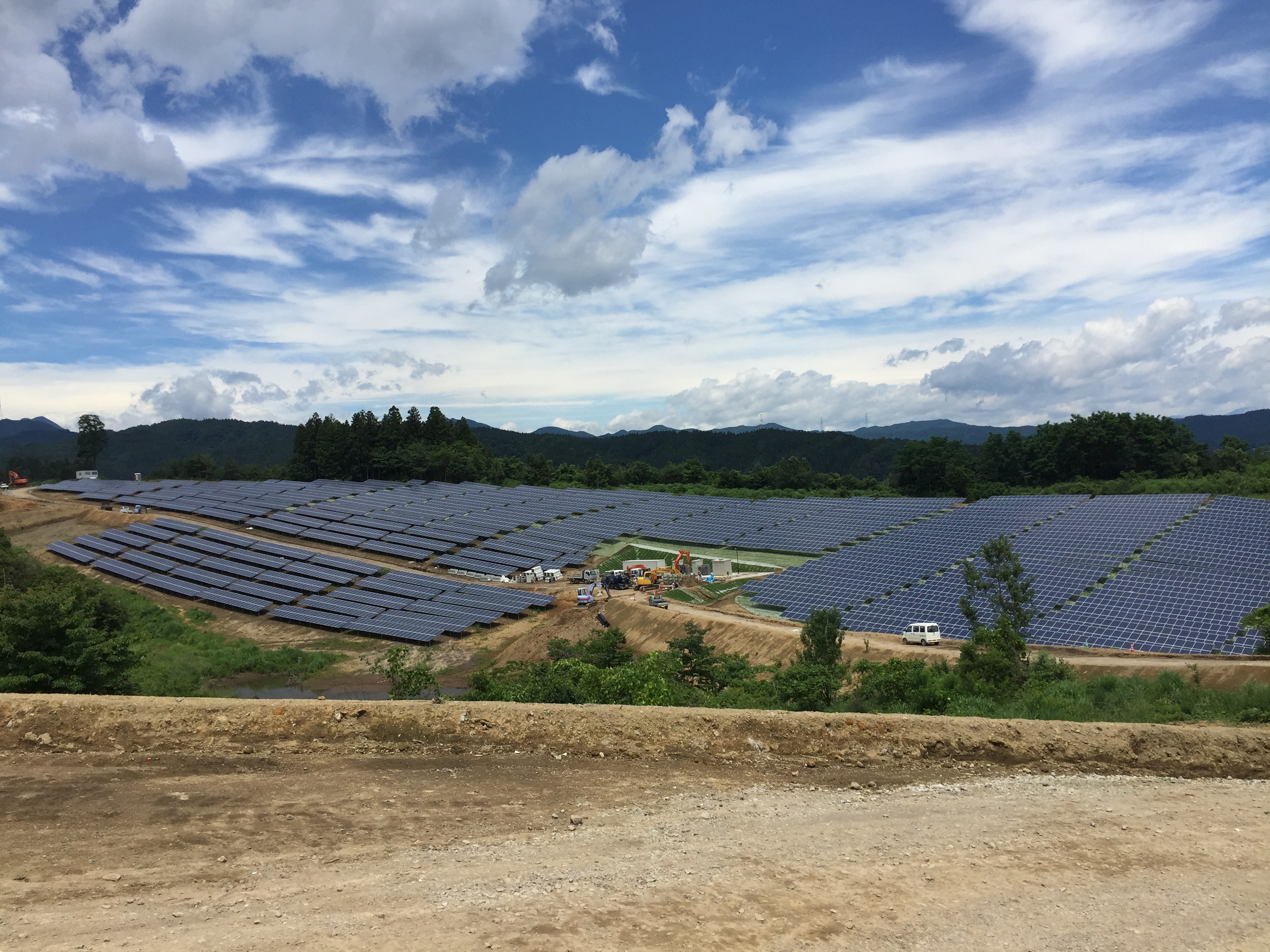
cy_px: 476
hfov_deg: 61.7
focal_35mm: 29
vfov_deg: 48.2
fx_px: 1064
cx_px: 635
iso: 32
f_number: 2.2
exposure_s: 1/3049
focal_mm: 4.15
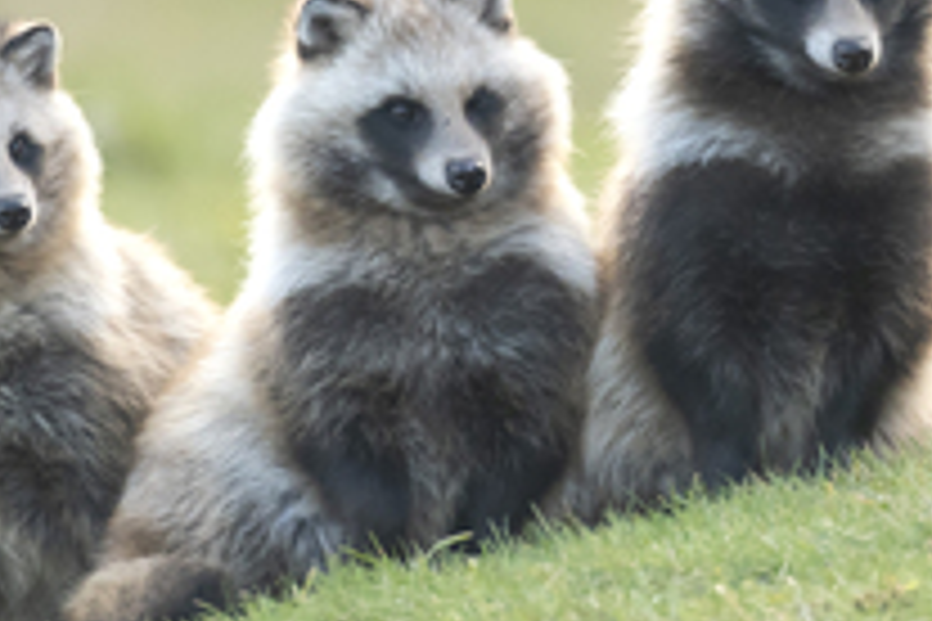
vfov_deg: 0.5
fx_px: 72147
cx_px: 806
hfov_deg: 0.7
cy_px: 27
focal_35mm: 2787
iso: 900
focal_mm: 600
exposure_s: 1/800
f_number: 4
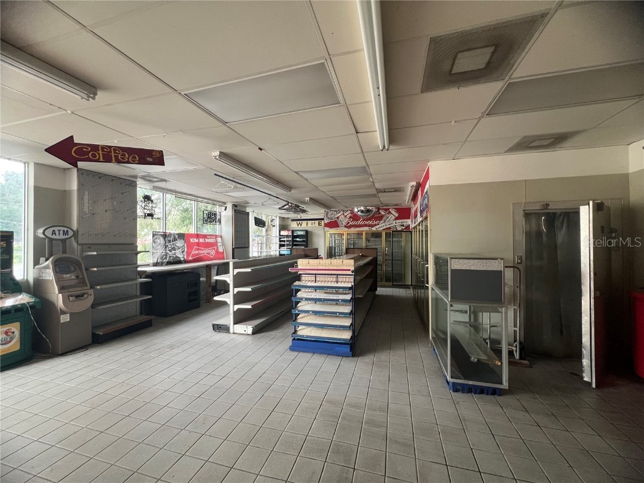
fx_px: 242
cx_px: 322
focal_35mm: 13
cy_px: 242
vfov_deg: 89.9
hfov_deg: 106.2
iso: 250
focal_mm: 1.57
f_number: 1.8
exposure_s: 1/93
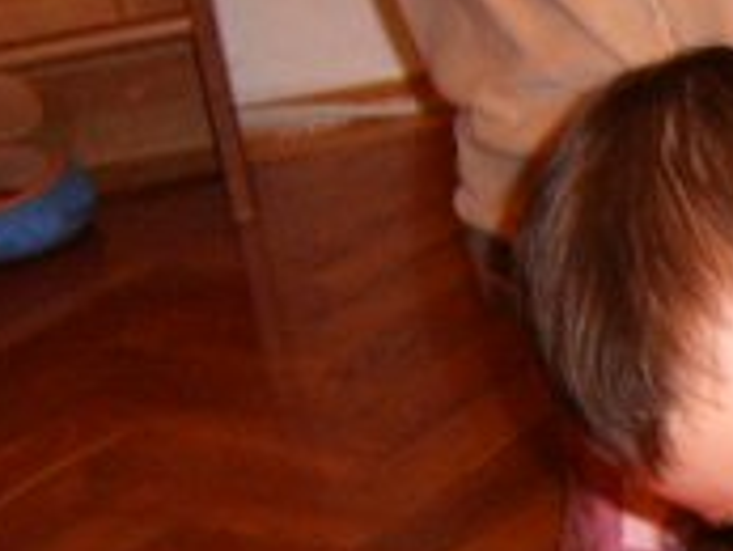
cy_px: 403
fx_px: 2797
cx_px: 1110
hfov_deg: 14.0
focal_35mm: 132
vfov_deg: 11.2
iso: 141
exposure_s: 1/30
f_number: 2.8
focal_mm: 5.8
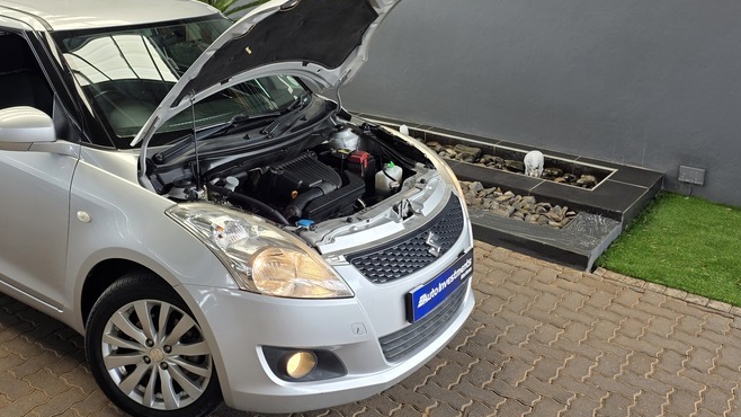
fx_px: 766
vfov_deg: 30.0
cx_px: 280
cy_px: 115
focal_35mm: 39
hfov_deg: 51.1
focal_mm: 6.25
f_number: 1.7
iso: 40
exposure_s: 1/180
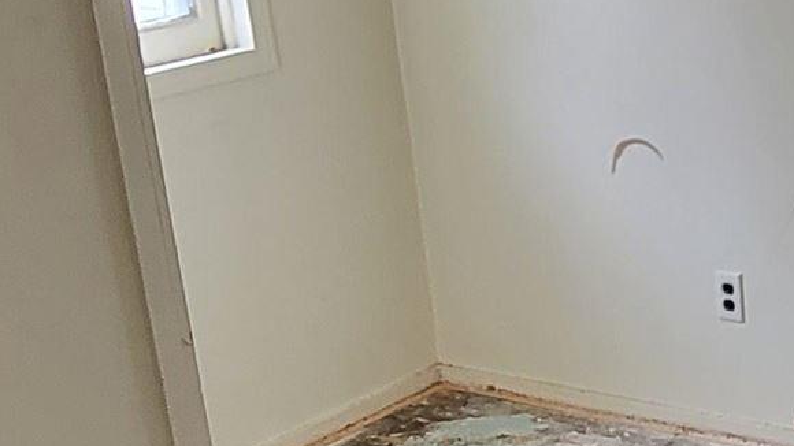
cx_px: 909
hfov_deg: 25.8
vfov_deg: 16.1
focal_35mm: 75
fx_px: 1579
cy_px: 276
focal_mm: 2.2
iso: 250
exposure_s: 1/60
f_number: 2.2
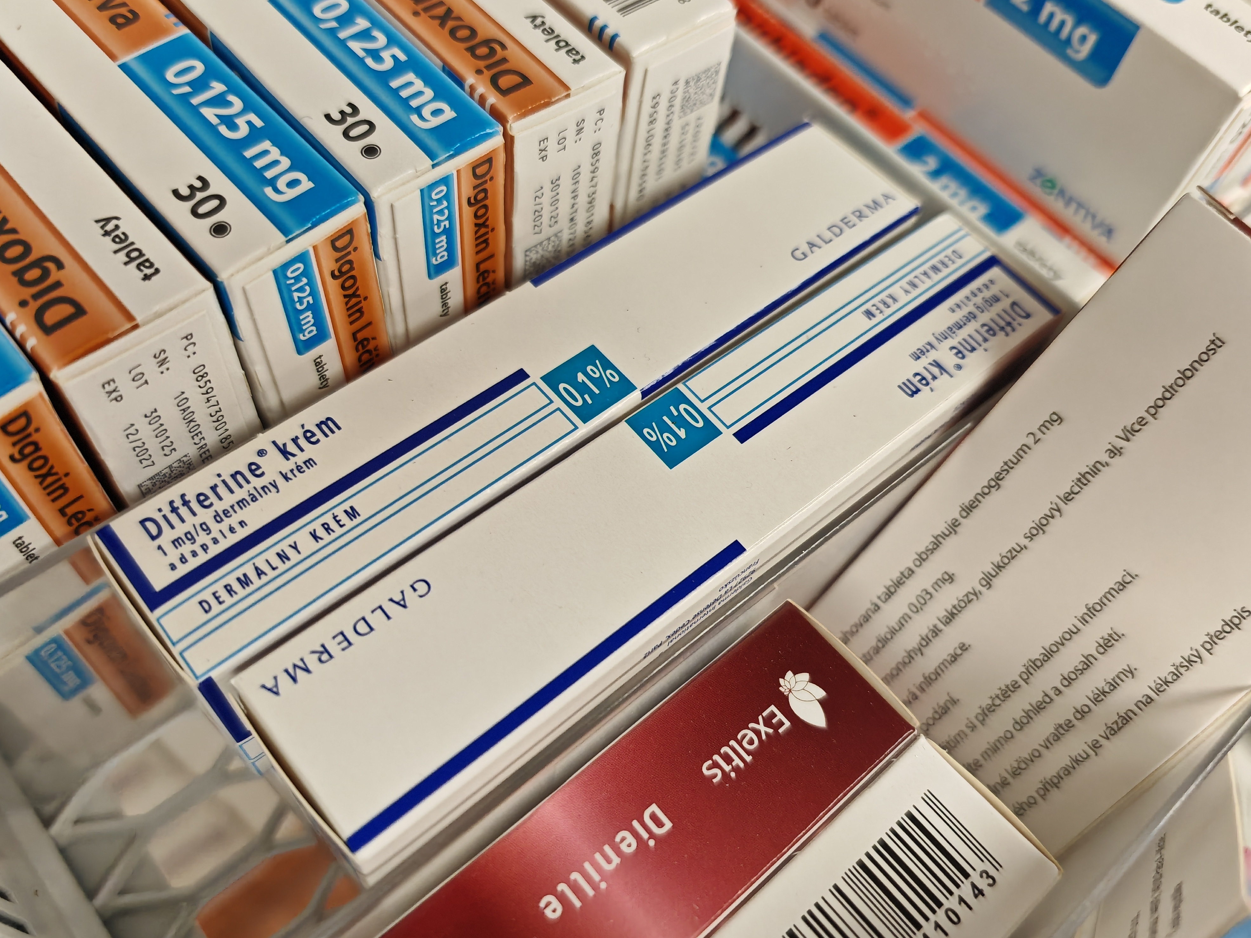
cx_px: 624
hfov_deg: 63.4
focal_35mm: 28
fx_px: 1012
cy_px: 477
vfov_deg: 49.7
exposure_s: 1/1100
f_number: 1.4
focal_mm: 6.8
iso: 1000
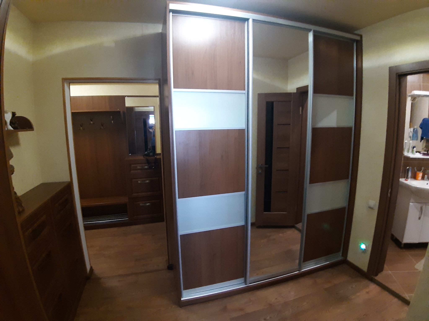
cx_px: 214
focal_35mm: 18
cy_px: 160
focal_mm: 1.87
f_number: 2.4
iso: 400
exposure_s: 1/25
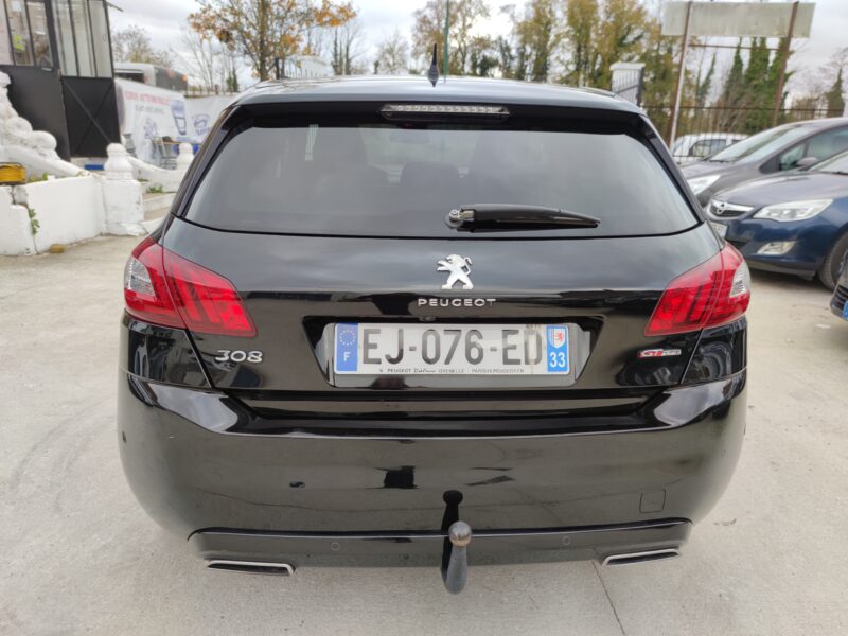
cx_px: 424
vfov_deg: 56.8
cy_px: 318
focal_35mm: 24
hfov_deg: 71.6
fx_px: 588
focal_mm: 6.72
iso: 50
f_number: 1.69
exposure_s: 1/249
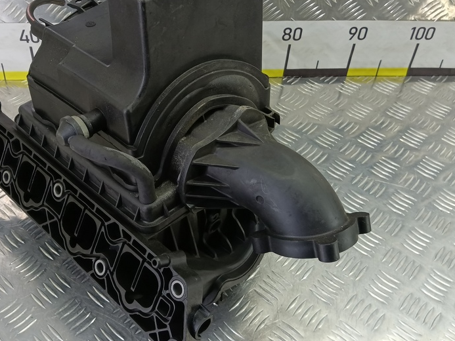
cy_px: 151
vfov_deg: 41.7
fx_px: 447
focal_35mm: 34
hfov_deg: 53.3
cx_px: 169
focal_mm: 4.11
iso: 170
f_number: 1.6
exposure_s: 1/50
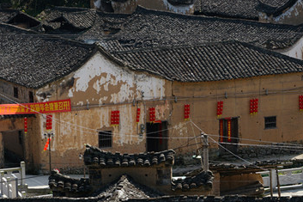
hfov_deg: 11.0
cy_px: 93
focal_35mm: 187
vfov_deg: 7.3
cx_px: 127
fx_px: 1573
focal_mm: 132
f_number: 13
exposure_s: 1/160
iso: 200
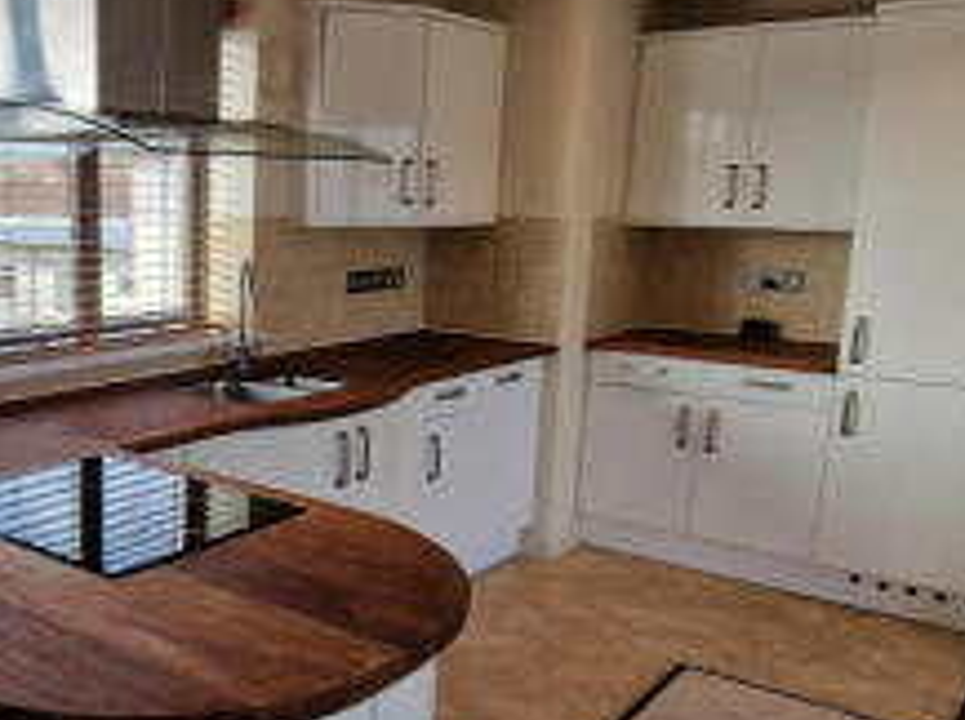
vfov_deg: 40.5
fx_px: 974
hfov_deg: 50.1
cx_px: 220
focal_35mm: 35
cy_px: 402
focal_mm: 2.2
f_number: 2.2
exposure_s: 1/190
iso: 50
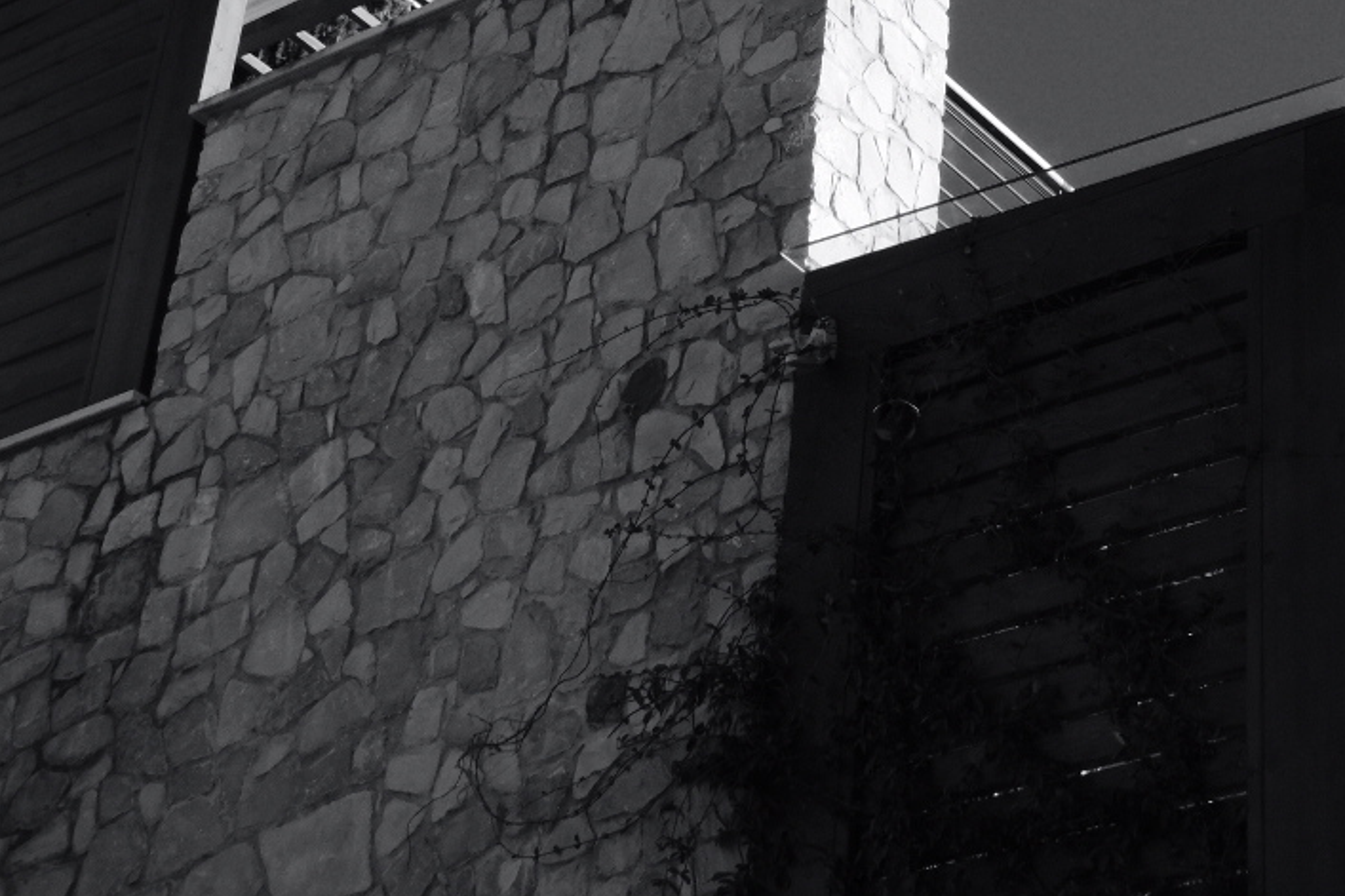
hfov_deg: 21.9
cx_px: 799
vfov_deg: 14.5
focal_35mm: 93
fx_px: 3474
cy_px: 70
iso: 400
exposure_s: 1/125
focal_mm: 24.7
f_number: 16
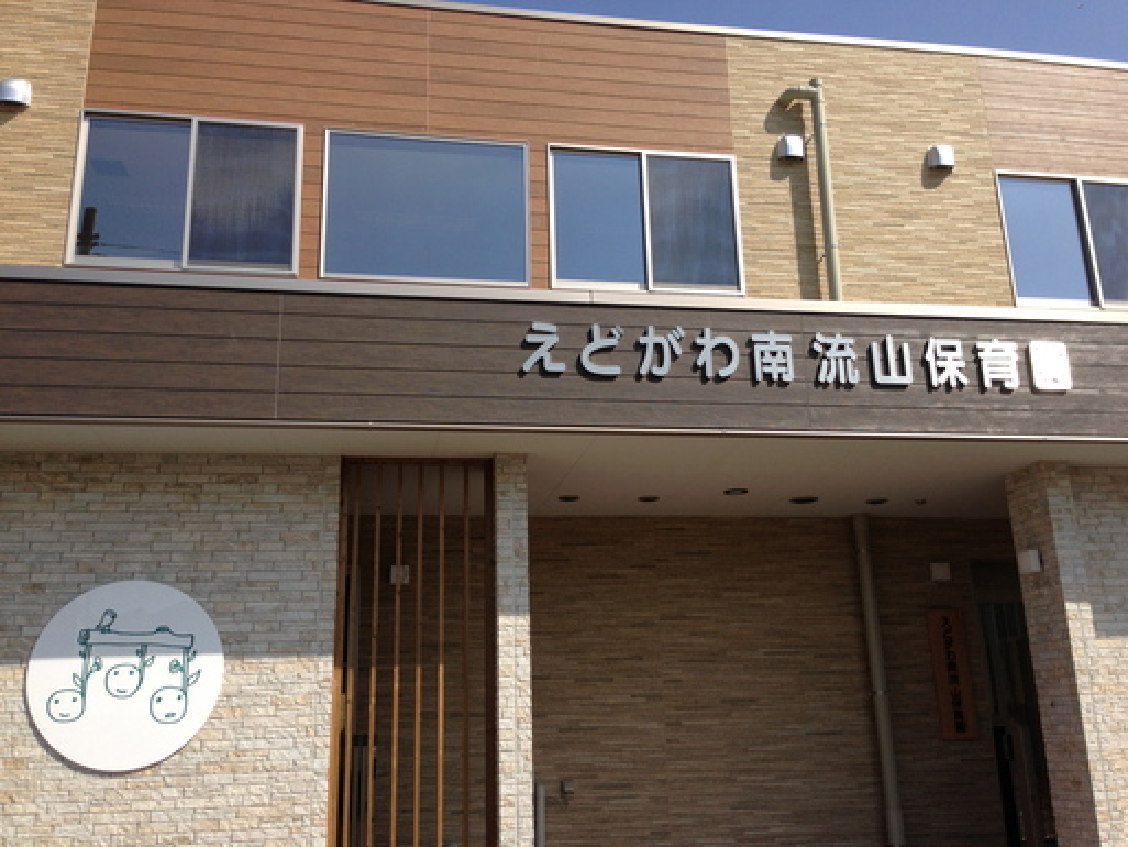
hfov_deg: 55.3
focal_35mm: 33
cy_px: 424
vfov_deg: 43.0
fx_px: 1076
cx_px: 564
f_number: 2.4
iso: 50
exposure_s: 1/1550
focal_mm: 4.13
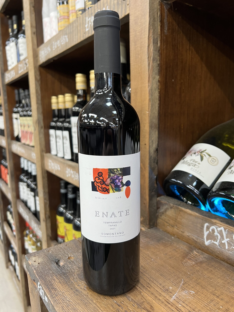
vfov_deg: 67.3
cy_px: 156
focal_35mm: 26
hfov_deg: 53.1
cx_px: 117
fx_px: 234
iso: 125
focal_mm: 5.7
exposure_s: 1/50
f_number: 1.5
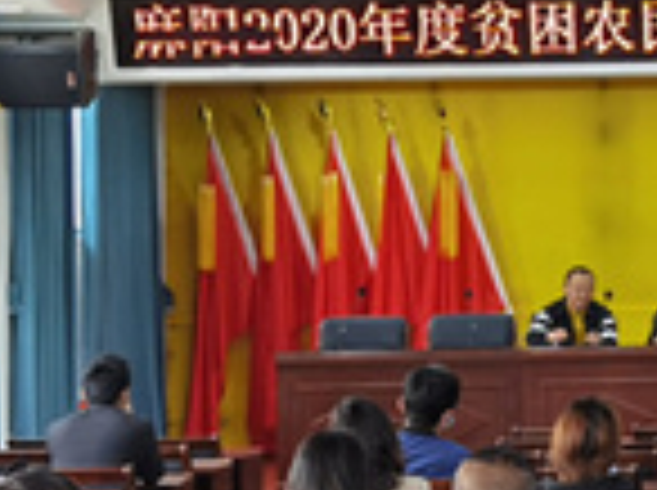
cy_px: 234
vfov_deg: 10.0
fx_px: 2804
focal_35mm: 148
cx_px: 796
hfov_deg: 13.0
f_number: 1.9
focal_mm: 6.71
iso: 50
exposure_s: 1/92.6
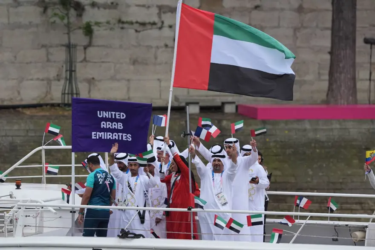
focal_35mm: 400
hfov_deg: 5.2
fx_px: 4165
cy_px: 125
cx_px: 188
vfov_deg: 3.4
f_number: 6.3
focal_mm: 400
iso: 2000
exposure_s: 1/400
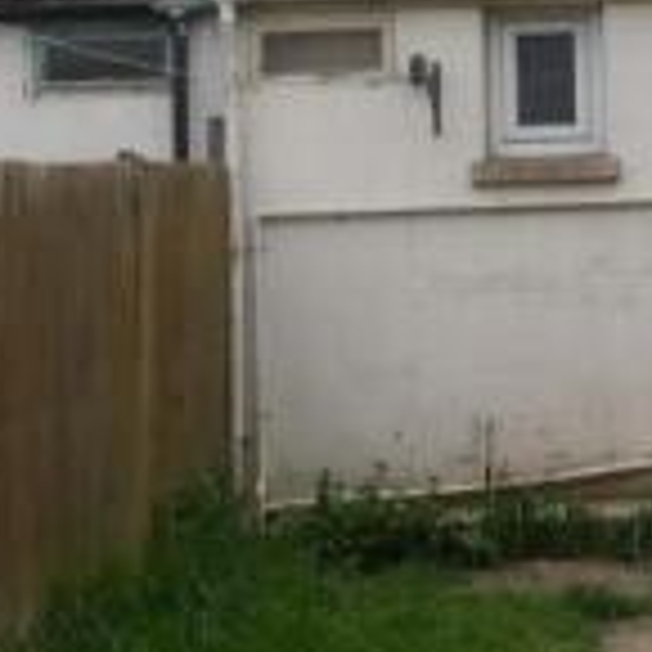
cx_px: 560
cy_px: 155
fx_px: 2046
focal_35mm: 96
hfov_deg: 17.9
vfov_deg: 18.0
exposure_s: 1/278
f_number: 3
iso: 100
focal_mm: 4.9
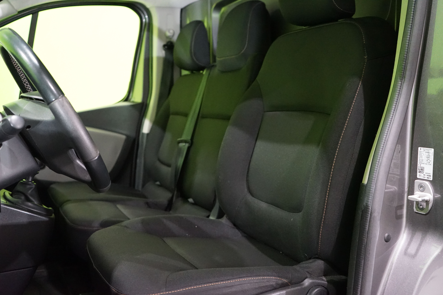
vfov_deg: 36.9
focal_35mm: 36
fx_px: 443
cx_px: 222
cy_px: 148
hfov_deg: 53.1
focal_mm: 36
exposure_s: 1/40
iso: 6400
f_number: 4
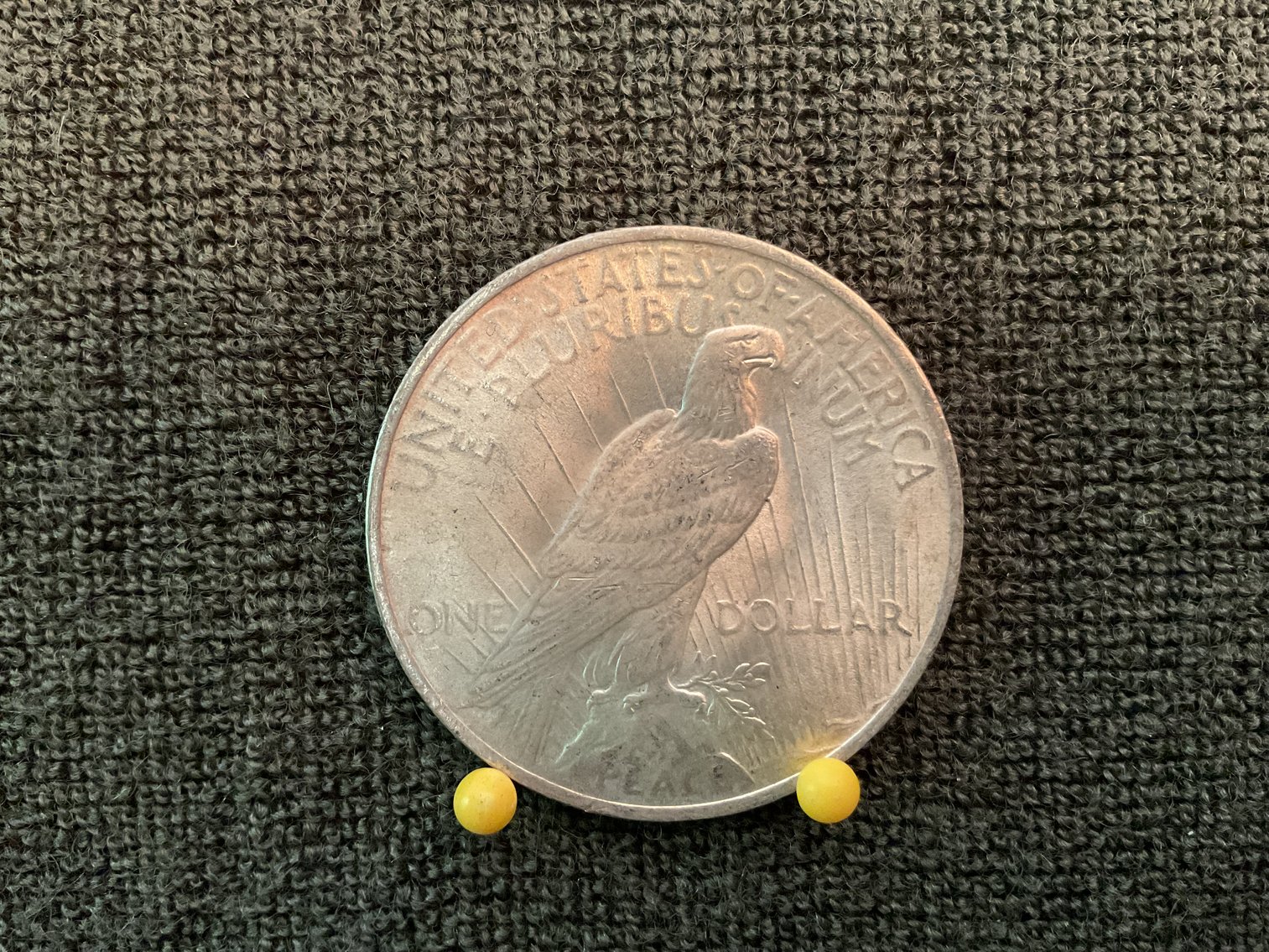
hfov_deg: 61.7
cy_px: 476
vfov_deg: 48.2
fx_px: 1063
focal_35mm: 29
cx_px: 634
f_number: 1.8
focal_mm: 3
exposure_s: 1/30
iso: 500
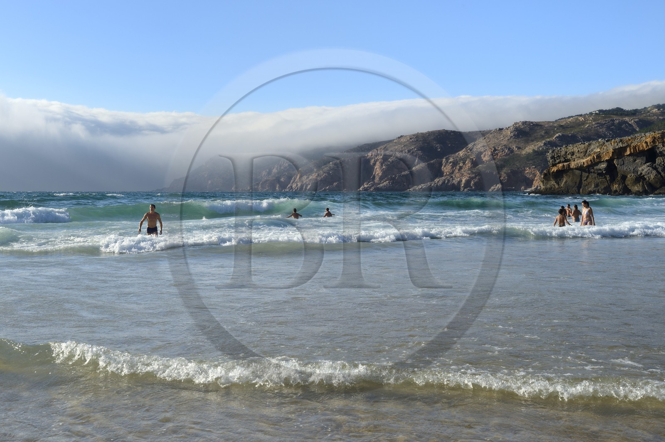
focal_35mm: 44
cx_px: 332
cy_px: 221
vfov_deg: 30.5
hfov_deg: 44.5
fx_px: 812
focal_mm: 44
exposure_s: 1/500
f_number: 11
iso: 200
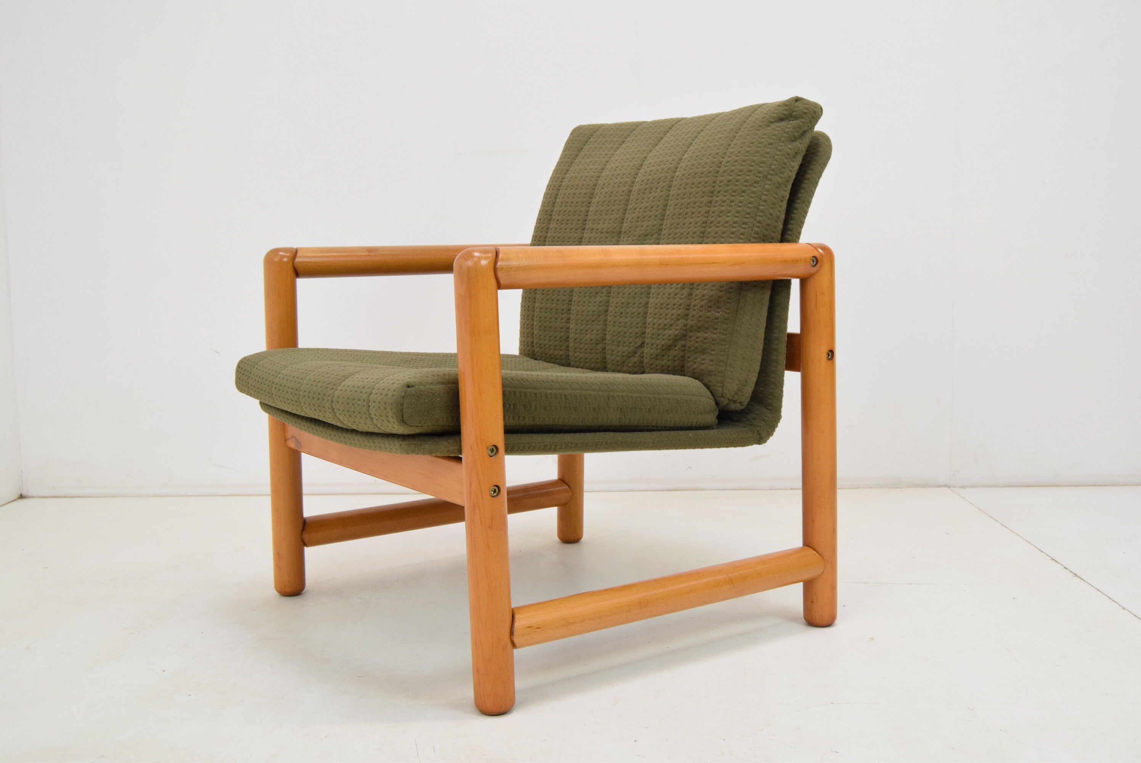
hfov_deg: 49.5
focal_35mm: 39
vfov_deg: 34.3
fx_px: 1237
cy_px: 382
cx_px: 570
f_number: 7.1
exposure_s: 1/200
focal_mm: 26
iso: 1600
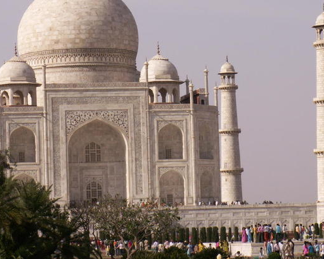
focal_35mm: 166
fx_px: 1591
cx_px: 105
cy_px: 94
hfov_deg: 11.6
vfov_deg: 9.3
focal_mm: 18.75
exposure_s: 1/250
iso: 50
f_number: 8
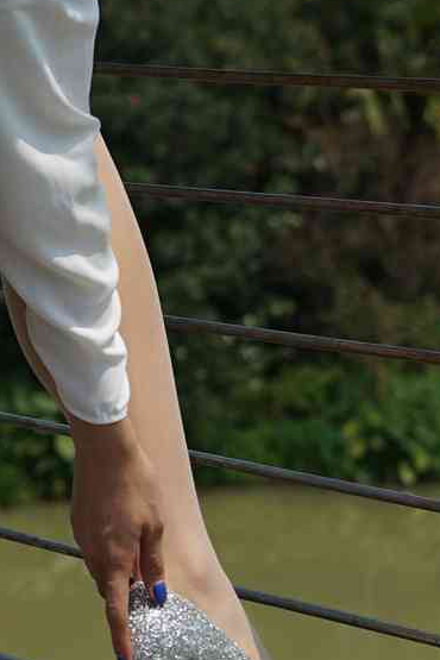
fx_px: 2970
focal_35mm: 162
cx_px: -145
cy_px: 385
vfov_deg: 12.7
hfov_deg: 8.3
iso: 100
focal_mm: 50
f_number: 4
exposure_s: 1/1600
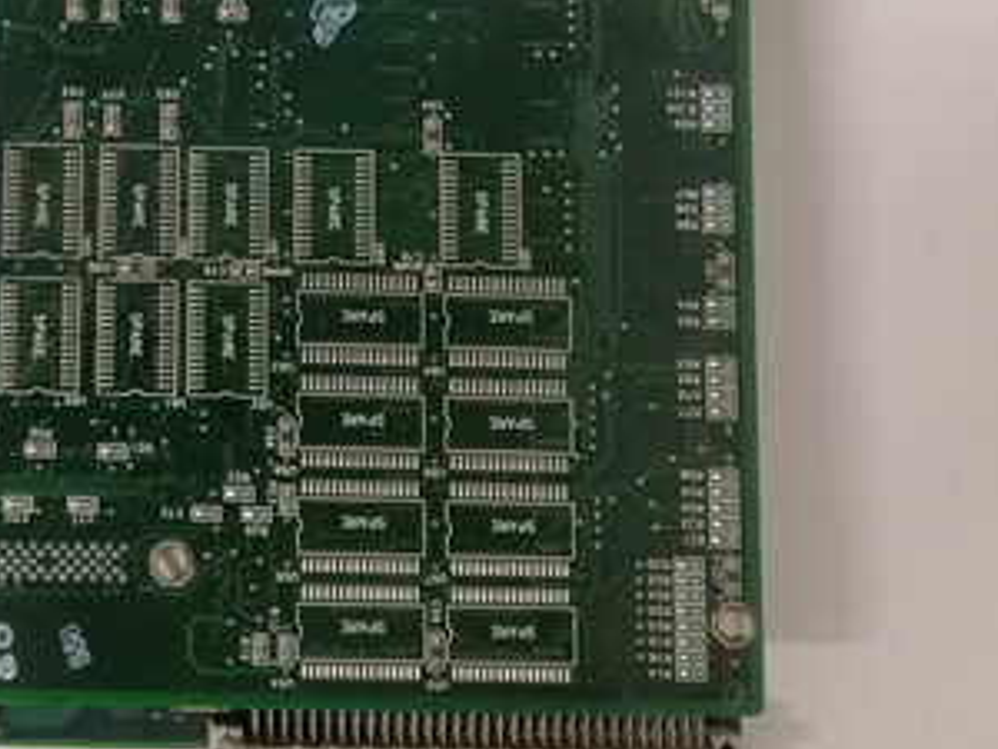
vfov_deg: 27.5
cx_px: 103
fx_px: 1499
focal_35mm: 52
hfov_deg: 34.8
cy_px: 153
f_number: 2.2
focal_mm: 3.81
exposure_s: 1/33.3
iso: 320
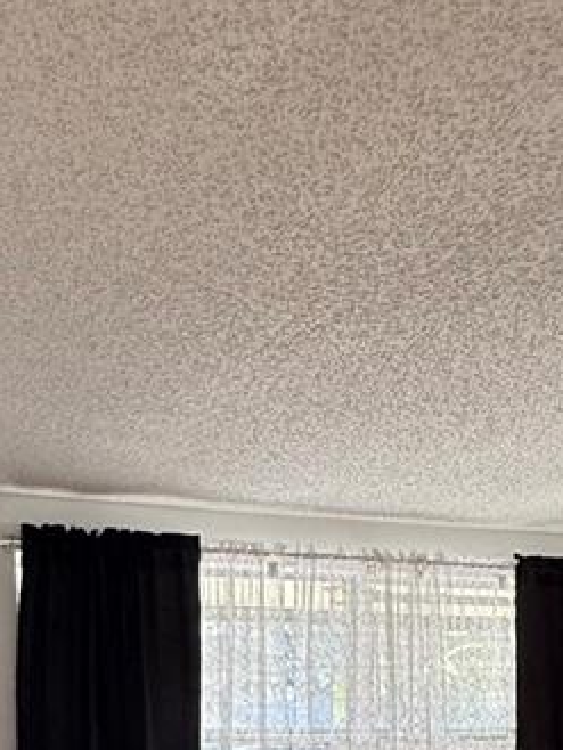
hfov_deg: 28.6
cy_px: 775
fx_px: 1105
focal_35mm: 51
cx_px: 258
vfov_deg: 33.7
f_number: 2.2
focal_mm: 2.22
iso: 125
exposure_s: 1/120
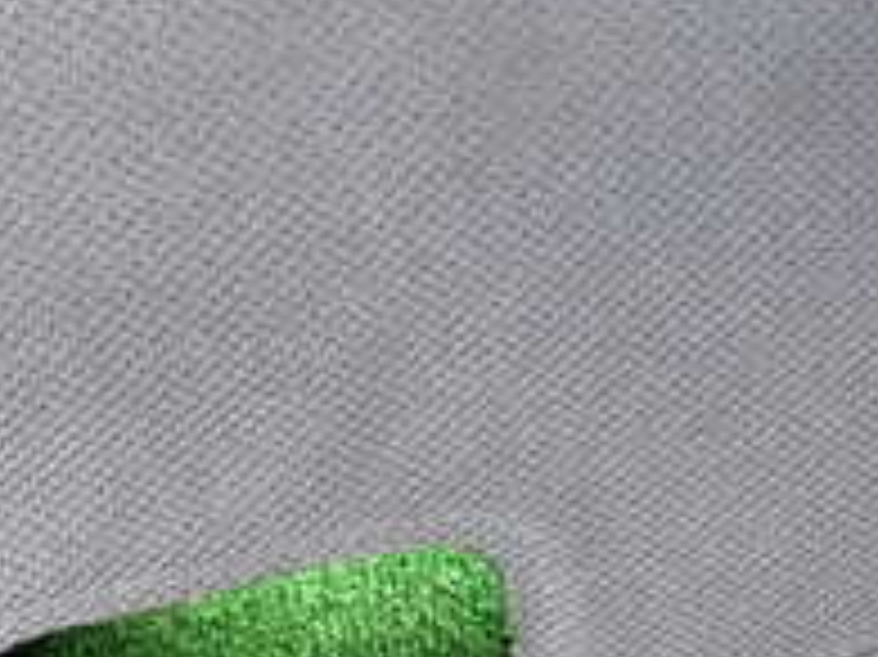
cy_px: 774
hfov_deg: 25.2
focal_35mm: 77
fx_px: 1952
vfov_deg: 18.2
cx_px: 288
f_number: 2
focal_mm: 4.5
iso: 200
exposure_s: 1/100
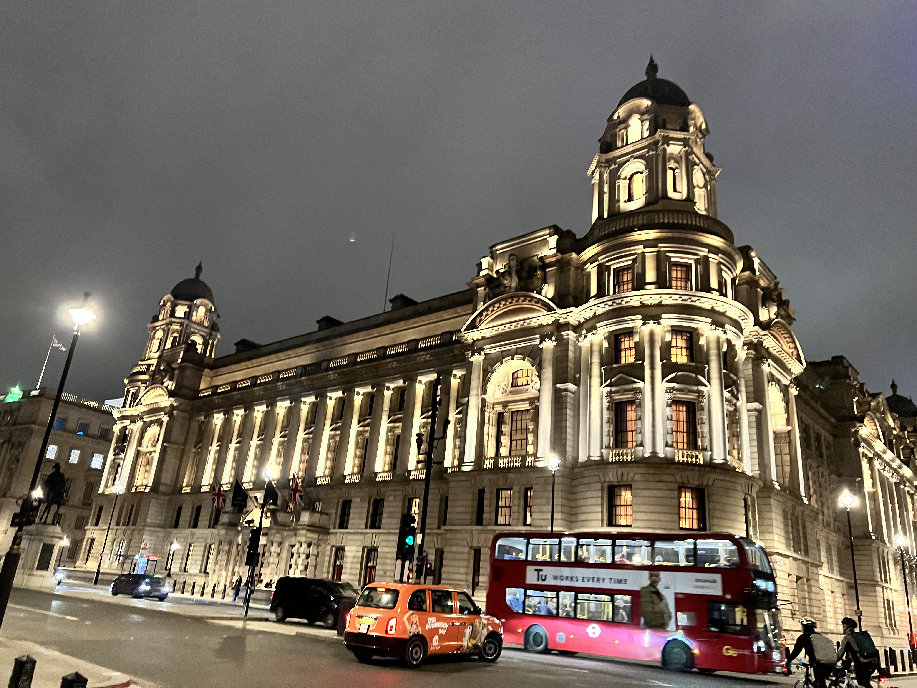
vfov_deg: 53.1
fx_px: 689
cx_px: 458
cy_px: 344
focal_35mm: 26
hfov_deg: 67.3
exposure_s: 1/33
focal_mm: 5.7
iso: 640
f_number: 1.5
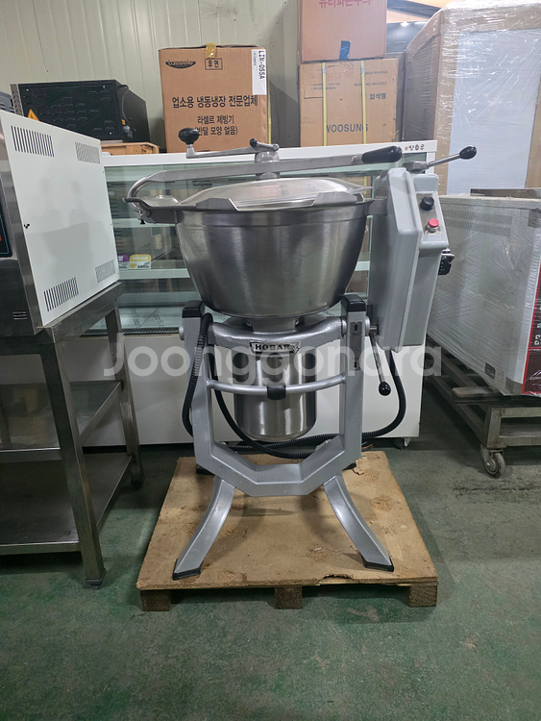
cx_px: 270
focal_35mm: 23
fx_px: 479
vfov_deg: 73.9
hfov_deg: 58.9
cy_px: 360
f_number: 1.7
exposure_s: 1/120
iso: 2000
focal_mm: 6.25
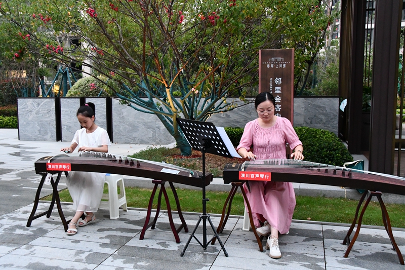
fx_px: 405
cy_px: 135
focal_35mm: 36
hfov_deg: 53.1
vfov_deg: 36.9
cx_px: 202
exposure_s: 1/125
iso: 5000
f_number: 5.6
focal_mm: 24
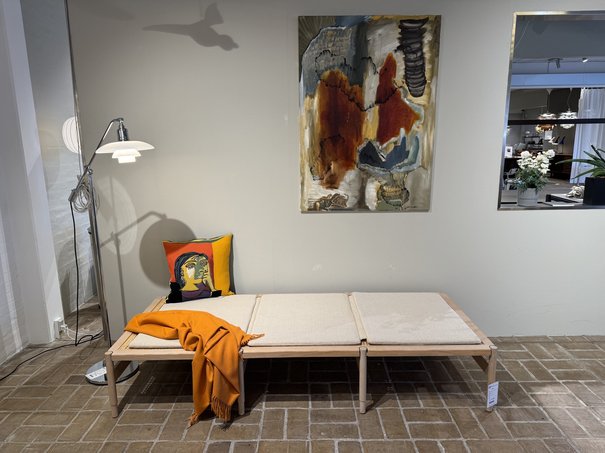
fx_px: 419
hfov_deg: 71.6
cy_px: 226
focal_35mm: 24
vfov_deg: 56.8
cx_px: 302
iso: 100
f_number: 1.78
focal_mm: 6.76
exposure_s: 1/100
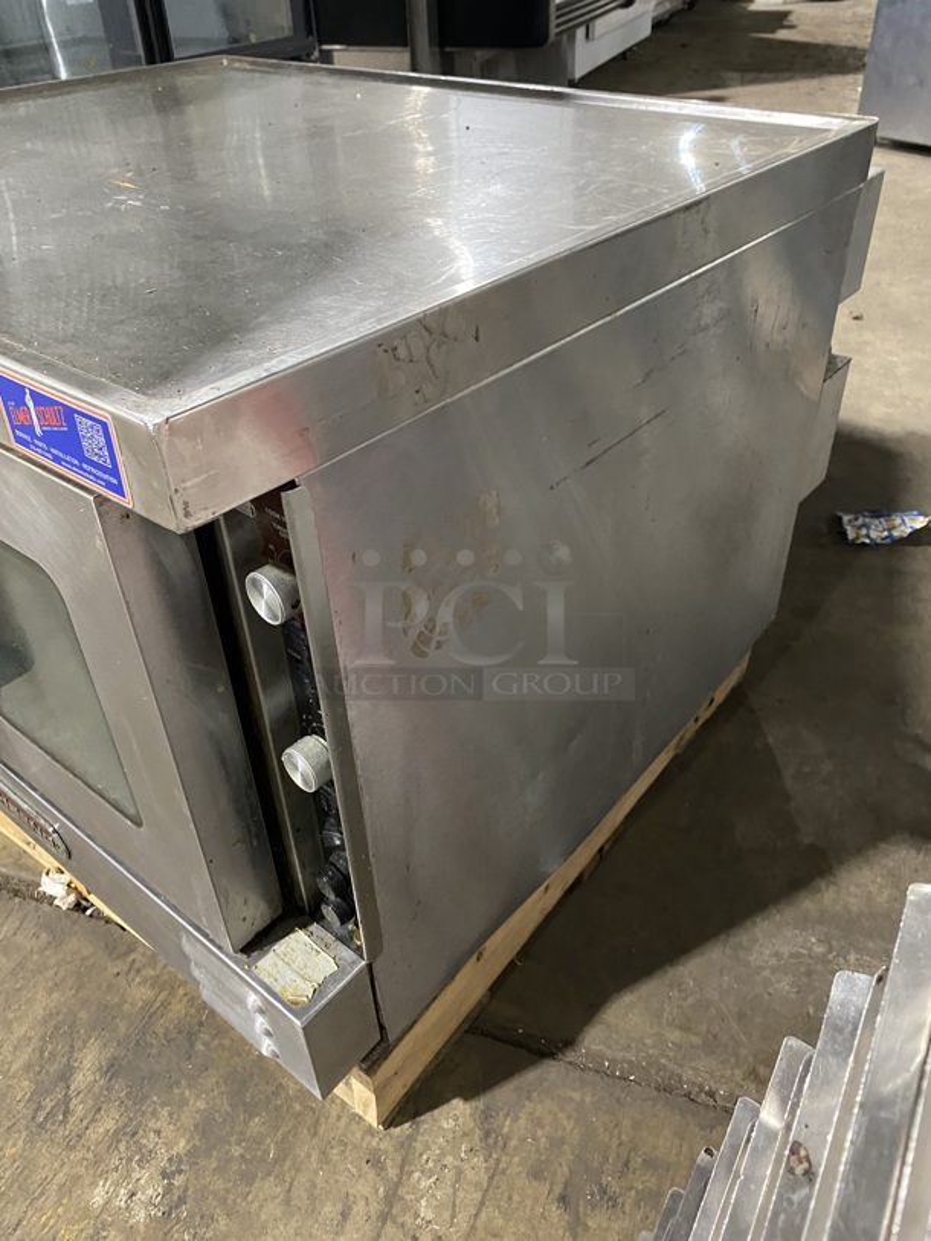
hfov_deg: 53.1
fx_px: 932
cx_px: 466
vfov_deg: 67.3
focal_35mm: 26
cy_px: 620
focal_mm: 4.25
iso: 640
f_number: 1.8
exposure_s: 1/33
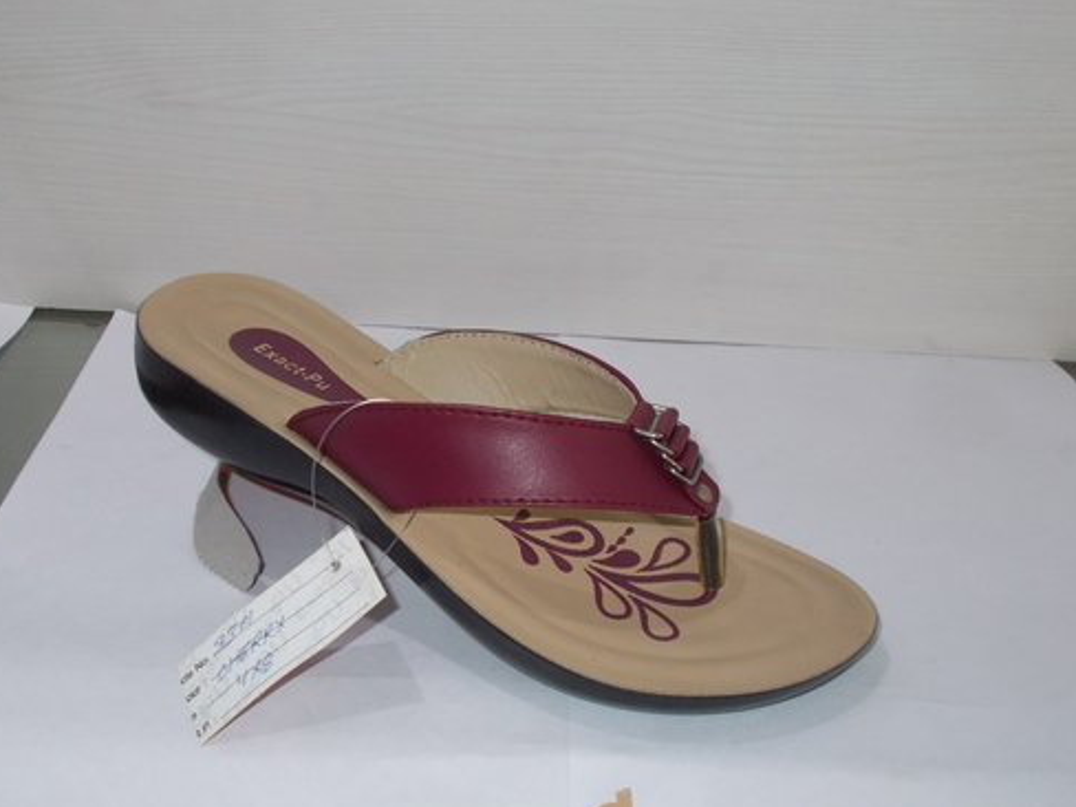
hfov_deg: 46.8
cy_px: 405
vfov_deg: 36.0
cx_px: 536
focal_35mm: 40
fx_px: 1243
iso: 200
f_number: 3.9
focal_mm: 6.9
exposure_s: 1/30
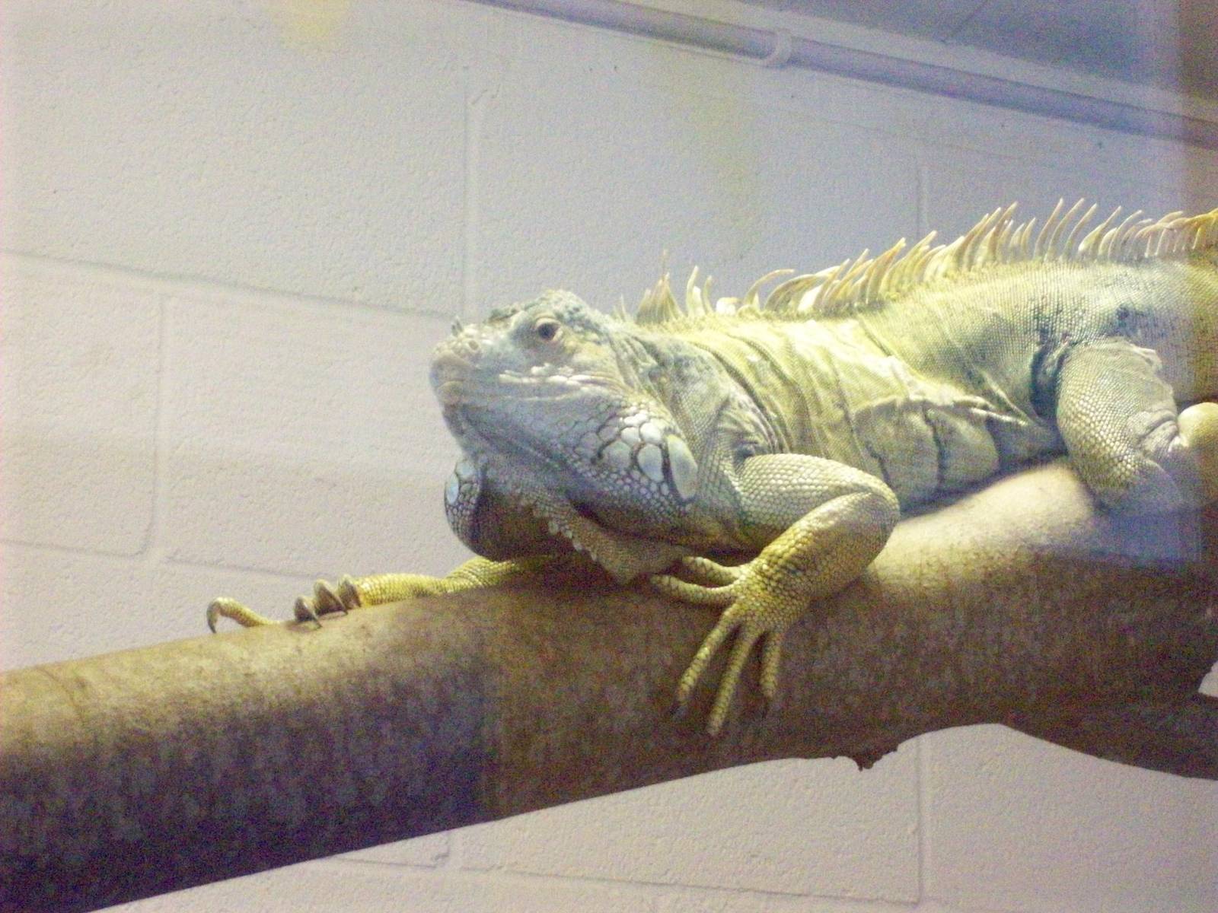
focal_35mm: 108
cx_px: 609
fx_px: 3800
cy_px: 456
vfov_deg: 13.7
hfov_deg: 18.2
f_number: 4.8
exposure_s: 1/39.3
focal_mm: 18
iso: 800
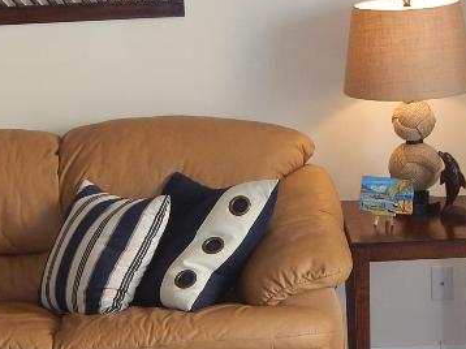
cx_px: 194
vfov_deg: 12.0
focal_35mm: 123
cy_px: 236
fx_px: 1655
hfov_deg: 16.0
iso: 200
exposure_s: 1/30
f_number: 4
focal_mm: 7.7
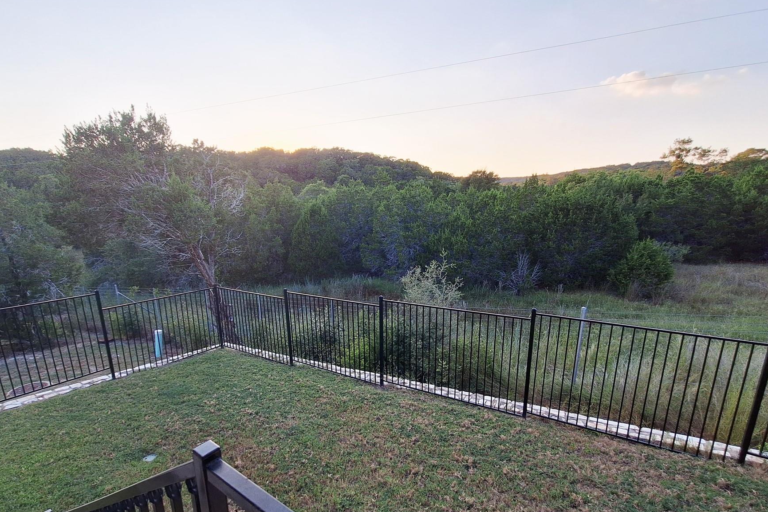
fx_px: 341
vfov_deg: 73.3
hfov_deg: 96.7
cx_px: 382
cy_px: 293
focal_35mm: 16
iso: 40
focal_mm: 1.74
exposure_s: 1/310
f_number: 2.2
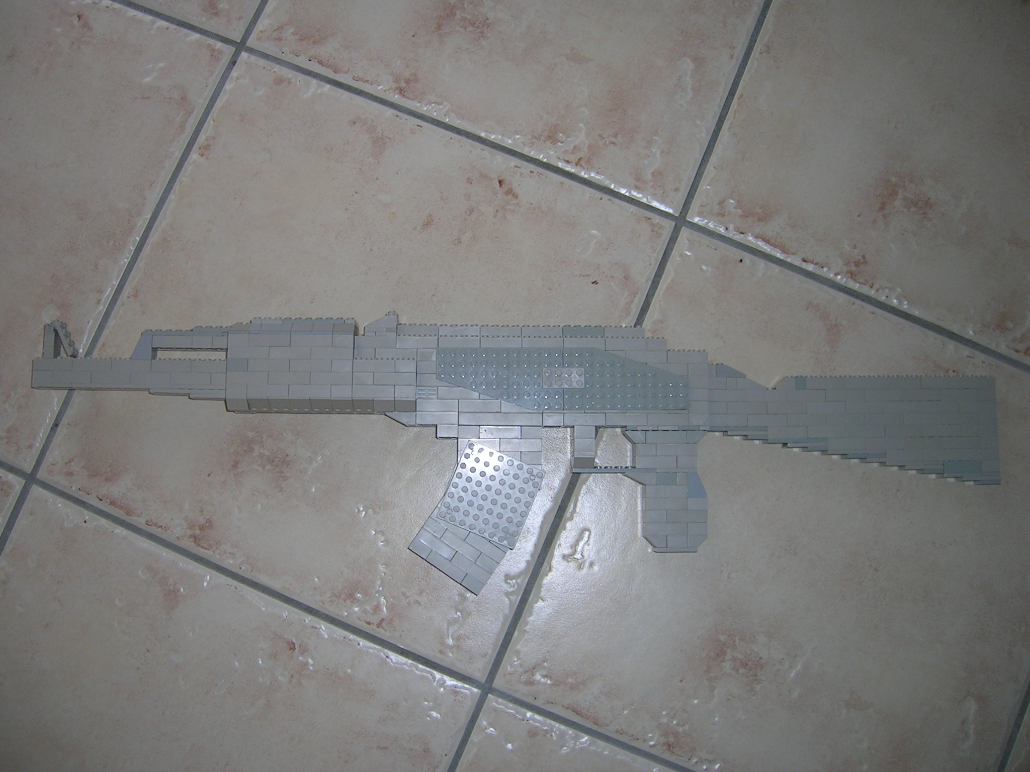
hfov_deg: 52.6
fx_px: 1041
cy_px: 386
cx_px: 515
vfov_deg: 40.7
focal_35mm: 35
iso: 50
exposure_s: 1/60.1
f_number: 2.8
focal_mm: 5.4
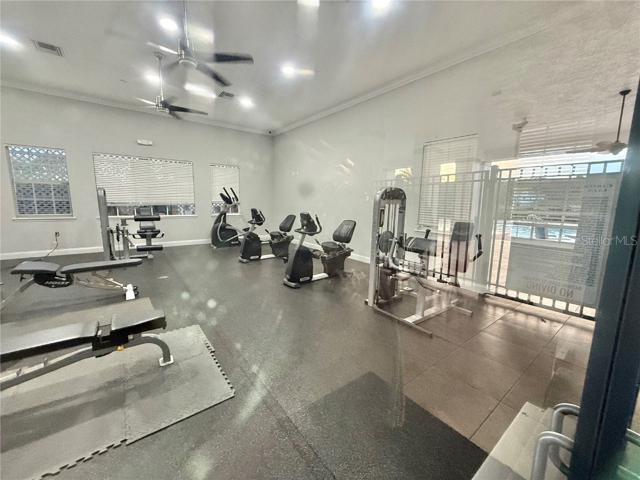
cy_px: 240
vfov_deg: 85.7
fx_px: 259
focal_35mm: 14
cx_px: 320
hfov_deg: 102.1
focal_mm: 2.22
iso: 500
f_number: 2.2
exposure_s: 1/60
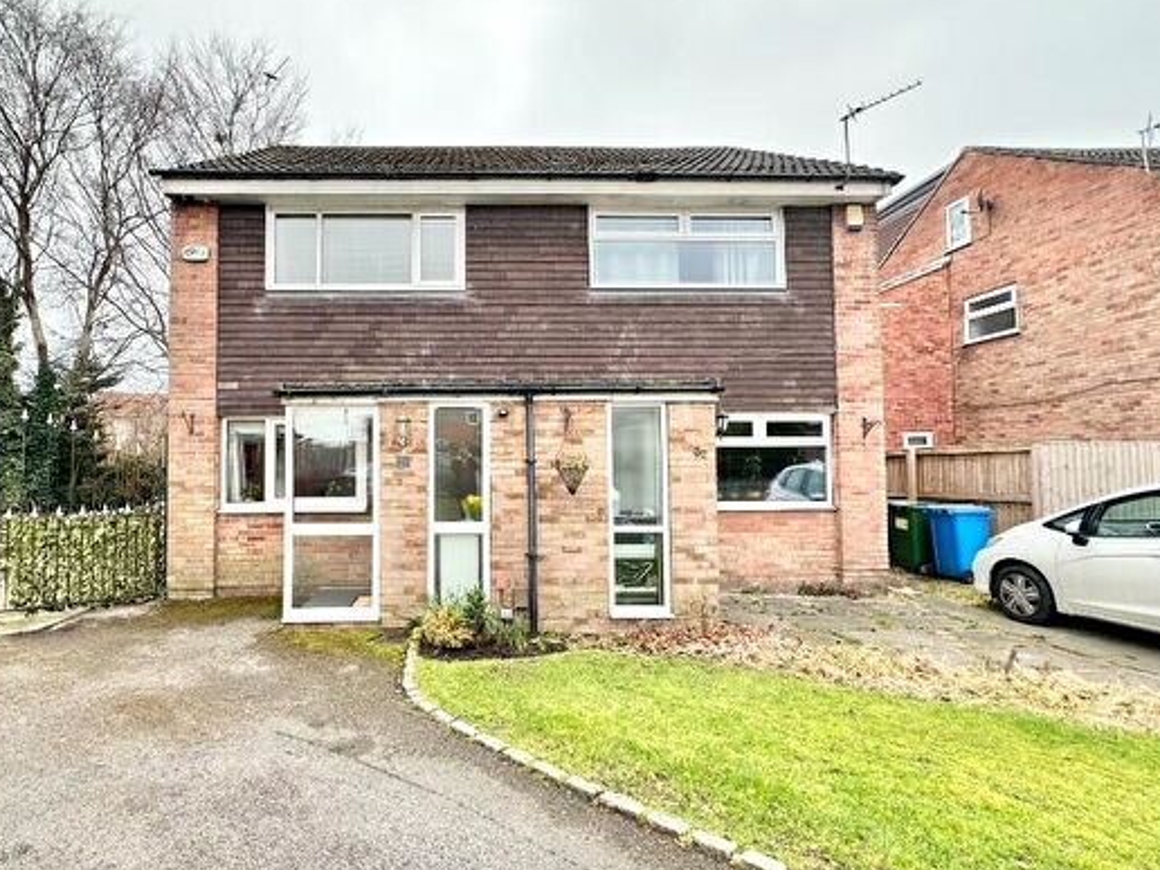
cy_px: 431
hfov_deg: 83.7
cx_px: 470
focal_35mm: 19
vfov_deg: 68.7
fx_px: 637
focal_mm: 2.22
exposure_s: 1/99
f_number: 2.2
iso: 64
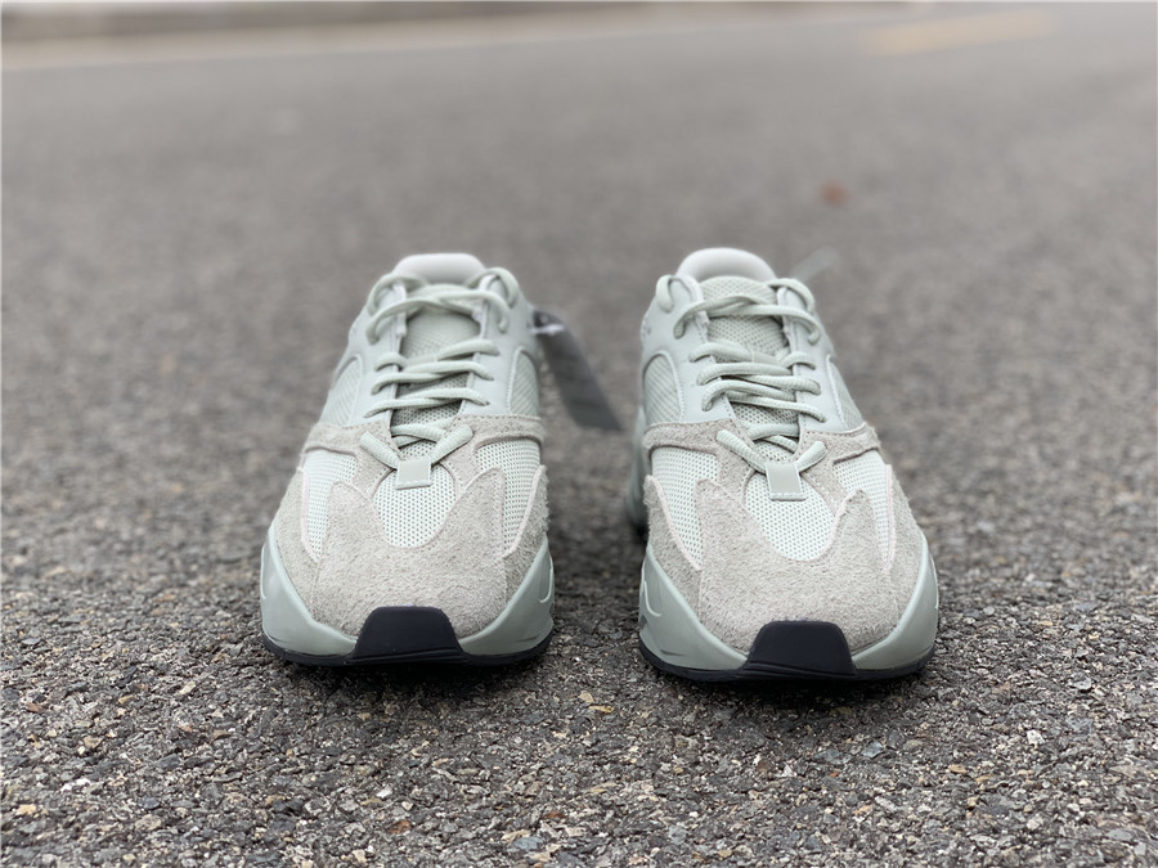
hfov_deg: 36.8
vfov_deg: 28.0
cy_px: 434
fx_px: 1740
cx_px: 579
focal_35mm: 52
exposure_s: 1/122
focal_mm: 6
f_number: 2.4
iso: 32
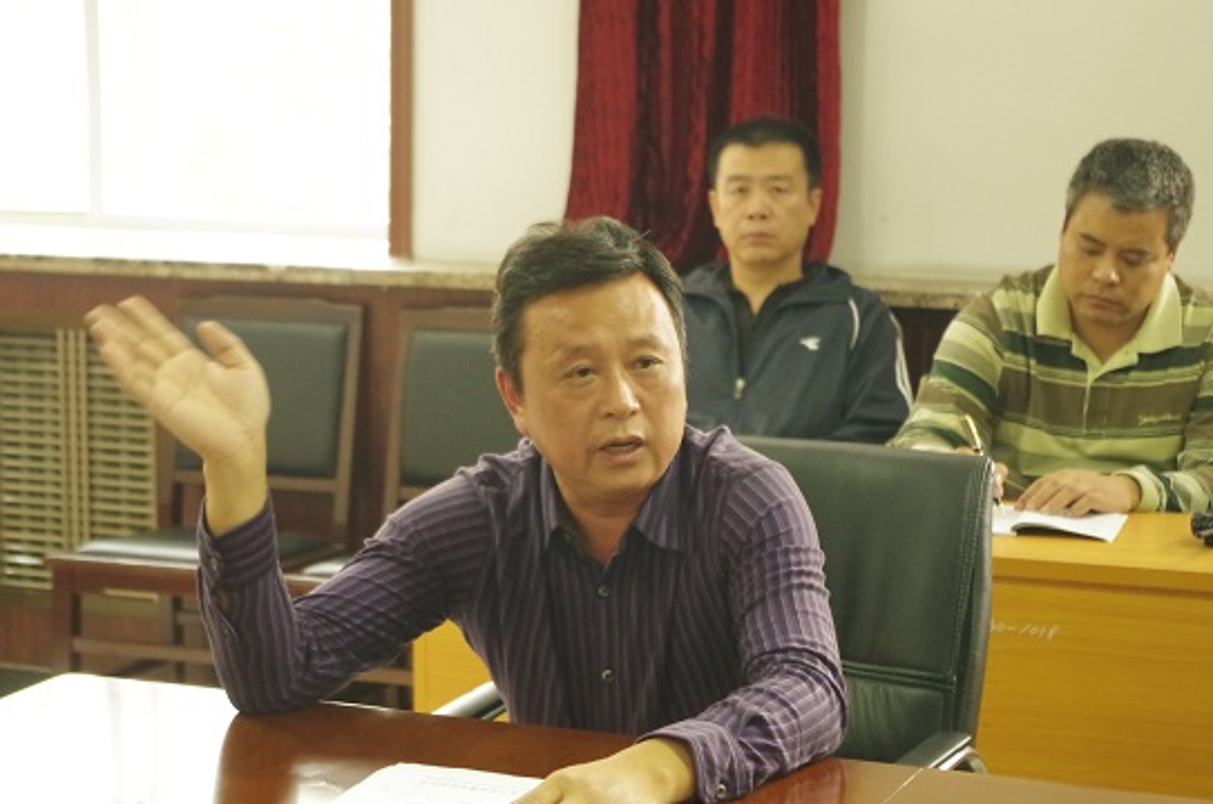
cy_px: 402
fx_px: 2758
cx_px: 606
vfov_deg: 16.6
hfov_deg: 24.8
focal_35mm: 82
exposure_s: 1/30
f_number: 5.6
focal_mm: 55
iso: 3200
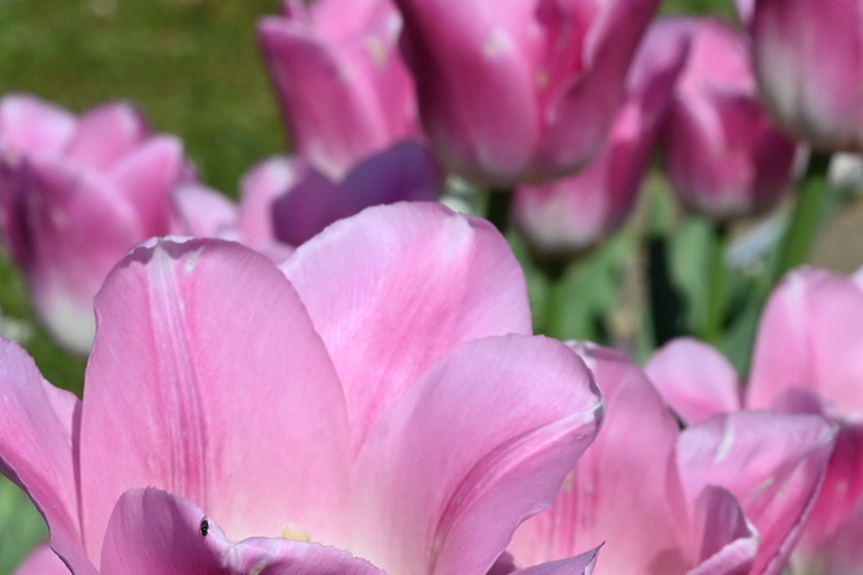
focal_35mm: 113
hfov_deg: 17.8
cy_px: 474
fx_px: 2707
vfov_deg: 12.1
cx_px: 793
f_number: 13
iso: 640
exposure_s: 1/1600
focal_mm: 50
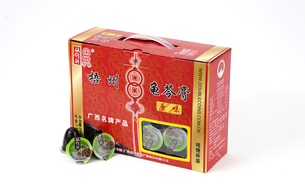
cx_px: 151
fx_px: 898
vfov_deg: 12.1
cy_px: 96
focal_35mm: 108
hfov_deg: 19.3
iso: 100
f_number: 9
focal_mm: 70
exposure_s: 1/100
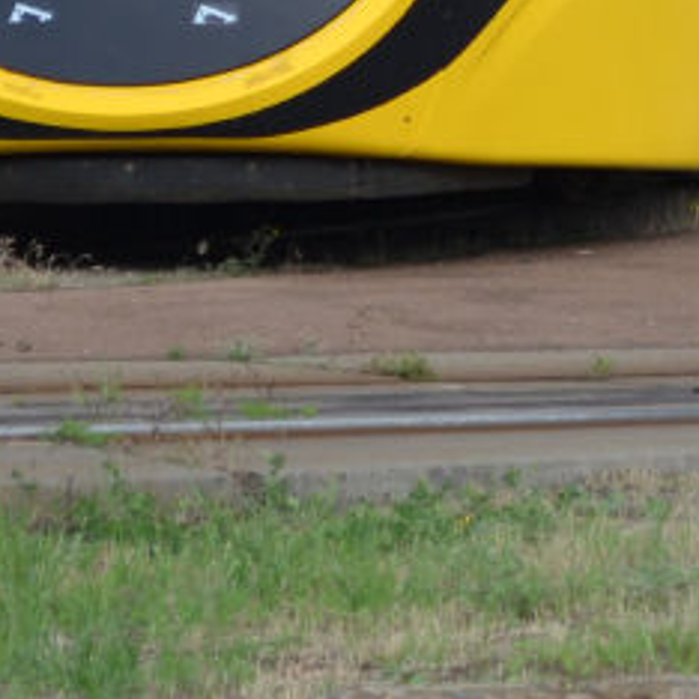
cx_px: 1213
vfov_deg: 4.5
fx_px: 8918
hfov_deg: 4.4
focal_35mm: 390
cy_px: -363
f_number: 6.3
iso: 100
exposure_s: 1/160
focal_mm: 55
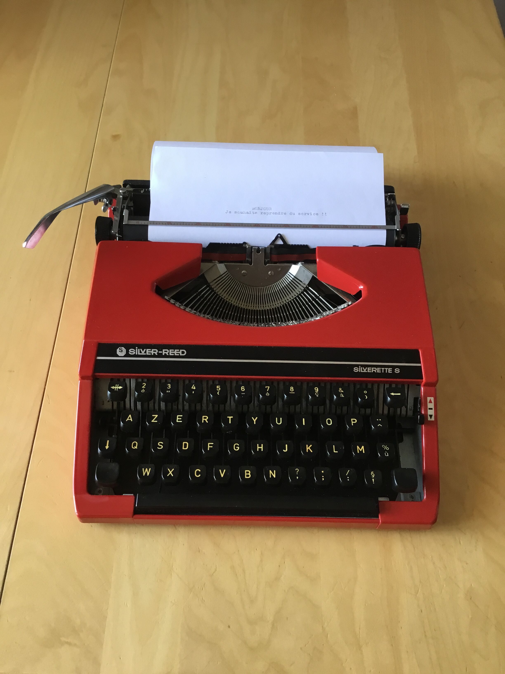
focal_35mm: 31
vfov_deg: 58.4
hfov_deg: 45.4
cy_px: 337
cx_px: 252
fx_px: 603
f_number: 2.4
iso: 80
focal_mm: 3.3
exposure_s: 1/33
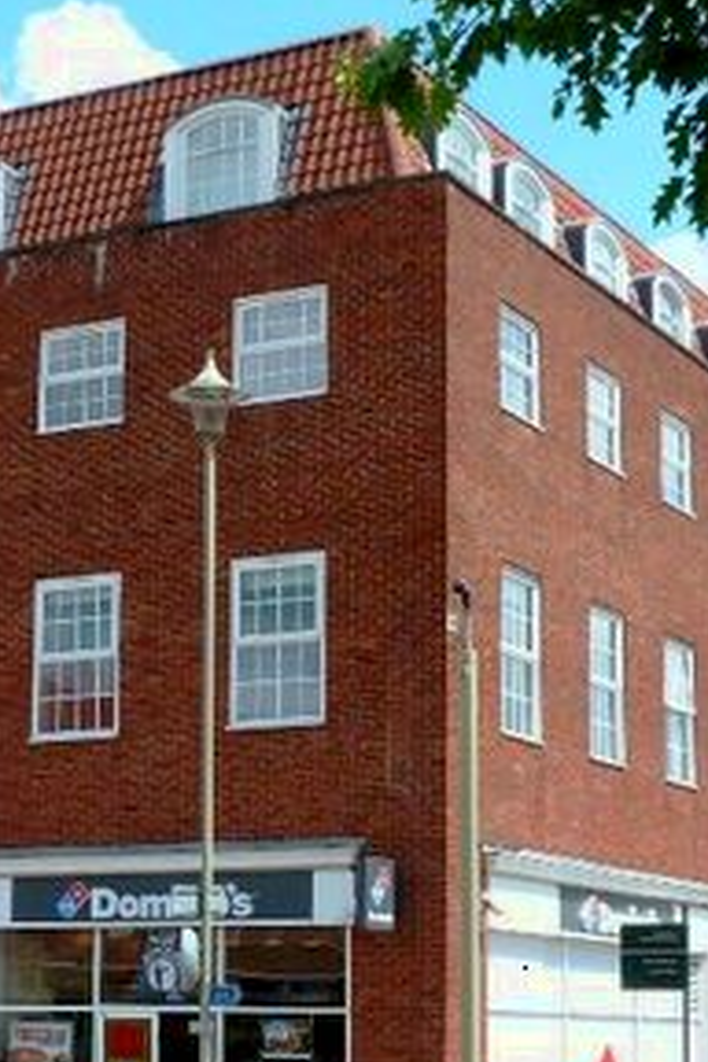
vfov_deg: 24.9
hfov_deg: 16.7
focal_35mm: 81
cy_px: 721
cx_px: 129
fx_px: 2389
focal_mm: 5.8
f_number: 5.6
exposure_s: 1/250
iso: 80
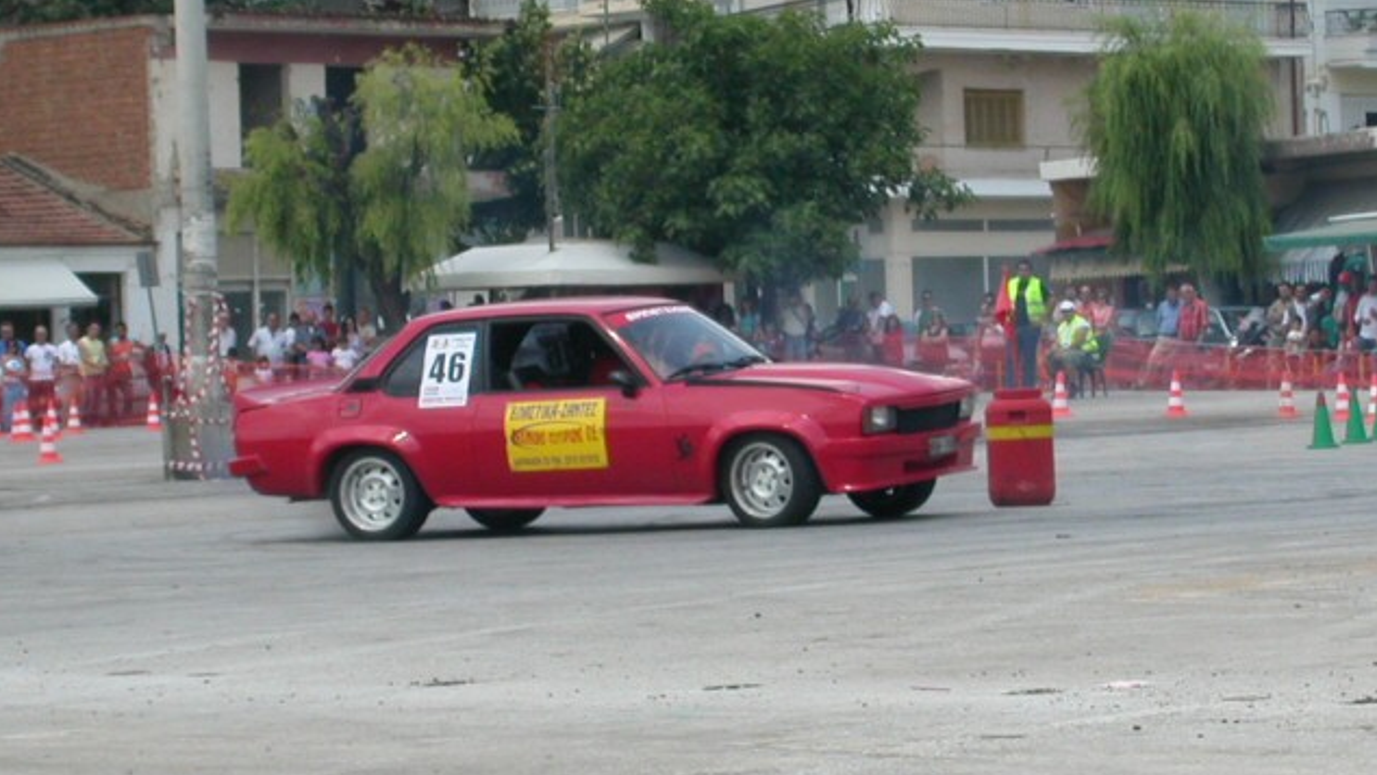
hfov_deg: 17.6
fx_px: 4456
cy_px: 410
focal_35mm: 122
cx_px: 688
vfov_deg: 9.9
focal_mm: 16.8
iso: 100
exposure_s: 1/529
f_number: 4.8
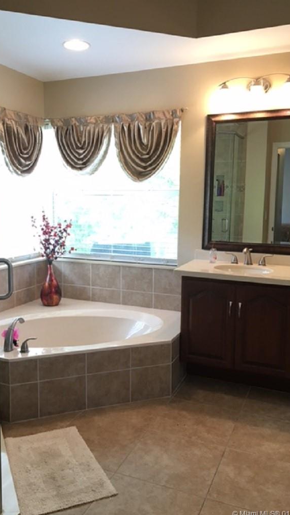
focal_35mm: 32
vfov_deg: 61.0
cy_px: 258
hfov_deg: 36.6
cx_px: 117
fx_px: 437
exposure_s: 1/15
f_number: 2.2
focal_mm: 4.15
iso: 32
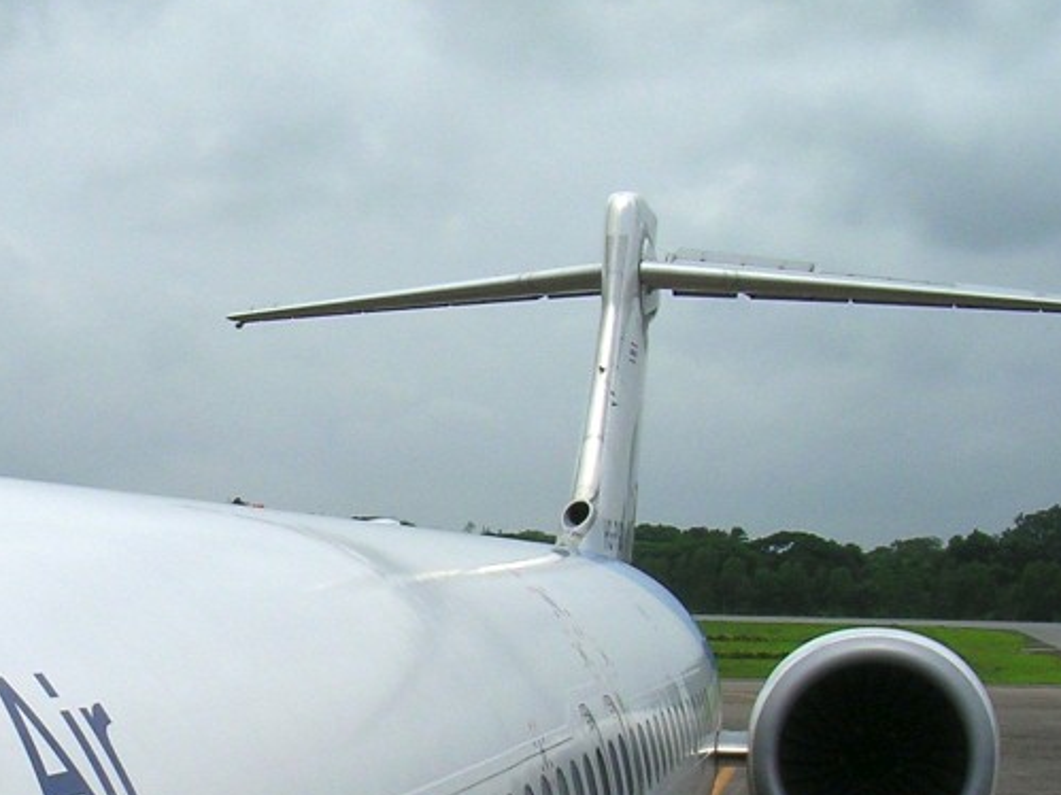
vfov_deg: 18.8
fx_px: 2390
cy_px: 587
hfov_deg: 24.0
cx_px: 26
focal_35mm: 78
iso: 100
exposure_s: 1/1010
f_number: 5.6
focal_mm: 5.8
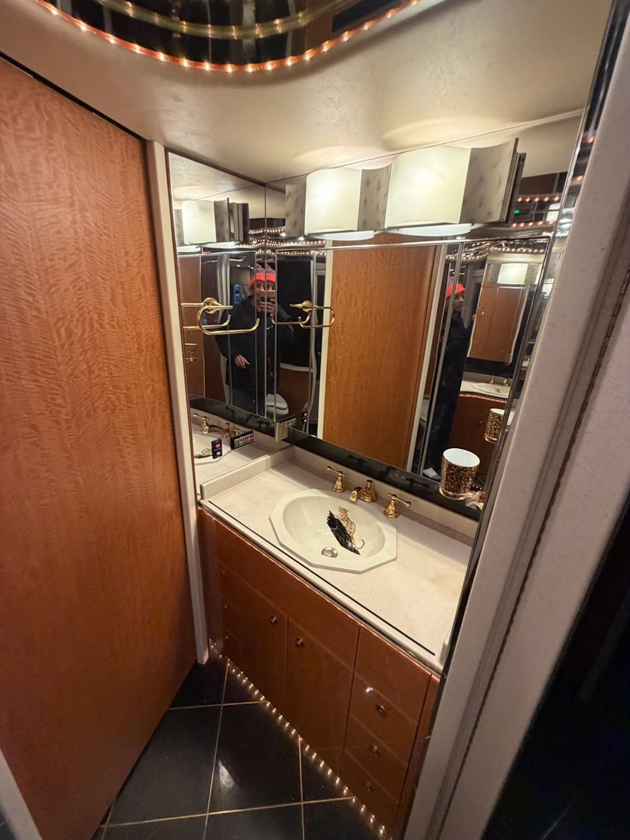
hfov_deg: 85.7
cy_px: 420
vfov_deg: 102.1
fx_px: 340
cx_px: 315
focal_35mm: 14
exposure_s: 1/42
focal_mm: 2.22
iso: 320
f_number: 2.2
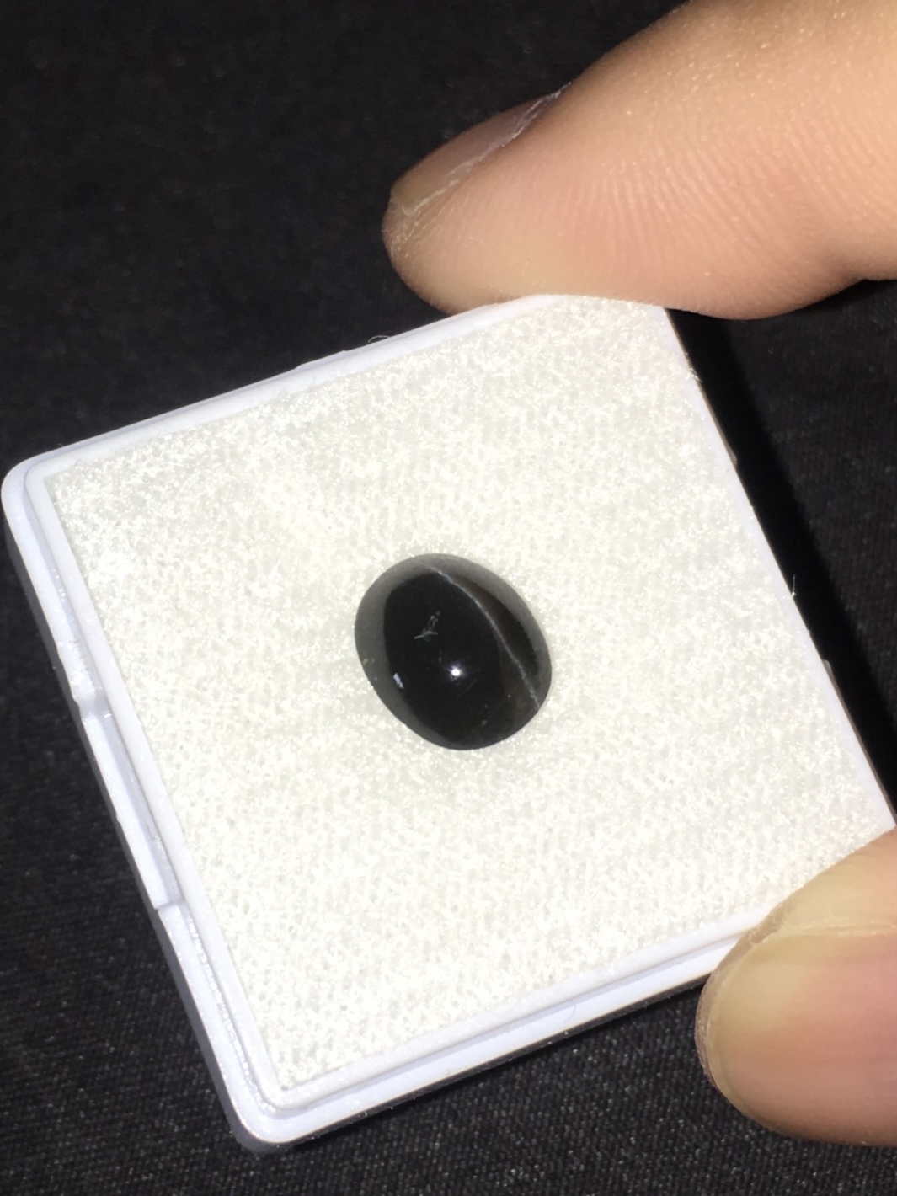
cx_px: 448
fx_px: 1002
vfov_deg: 61.7
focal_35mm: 29
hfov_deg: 48.2
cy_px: 598
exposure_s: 1/199
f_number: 2.2
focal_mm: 4.15
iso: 25
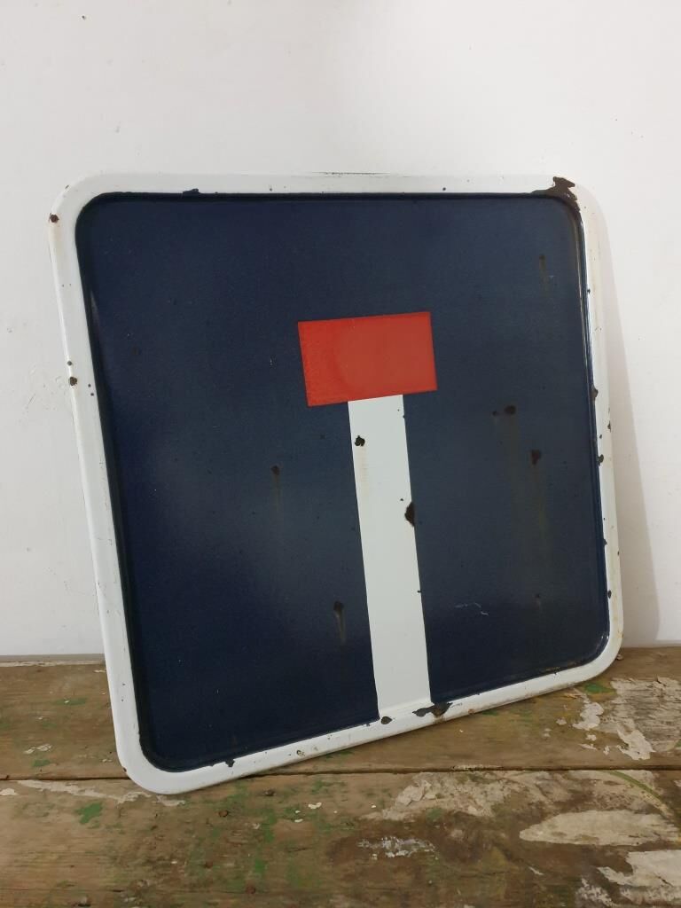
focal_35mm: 26
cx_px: 340
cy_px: 454
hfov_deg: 53.1
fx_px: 682
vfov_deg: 67.3
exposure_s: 1/25
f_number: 1.5
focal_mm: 4.3
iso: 250
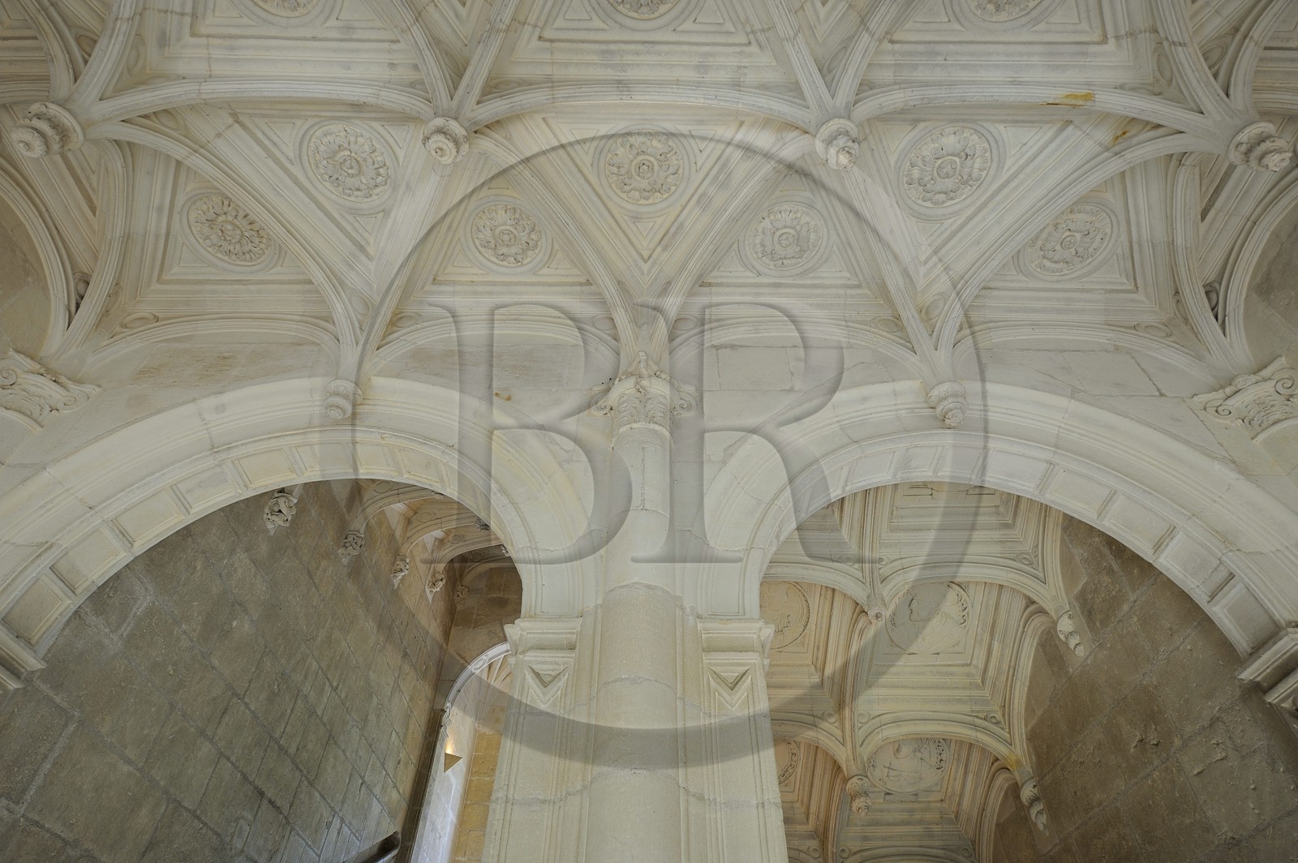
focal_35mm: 20
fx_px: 721
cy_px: 432
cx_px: 649
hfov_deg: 84.0
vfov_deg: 61.8
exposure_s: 1/50
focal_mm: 20
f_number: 5.6
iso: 400
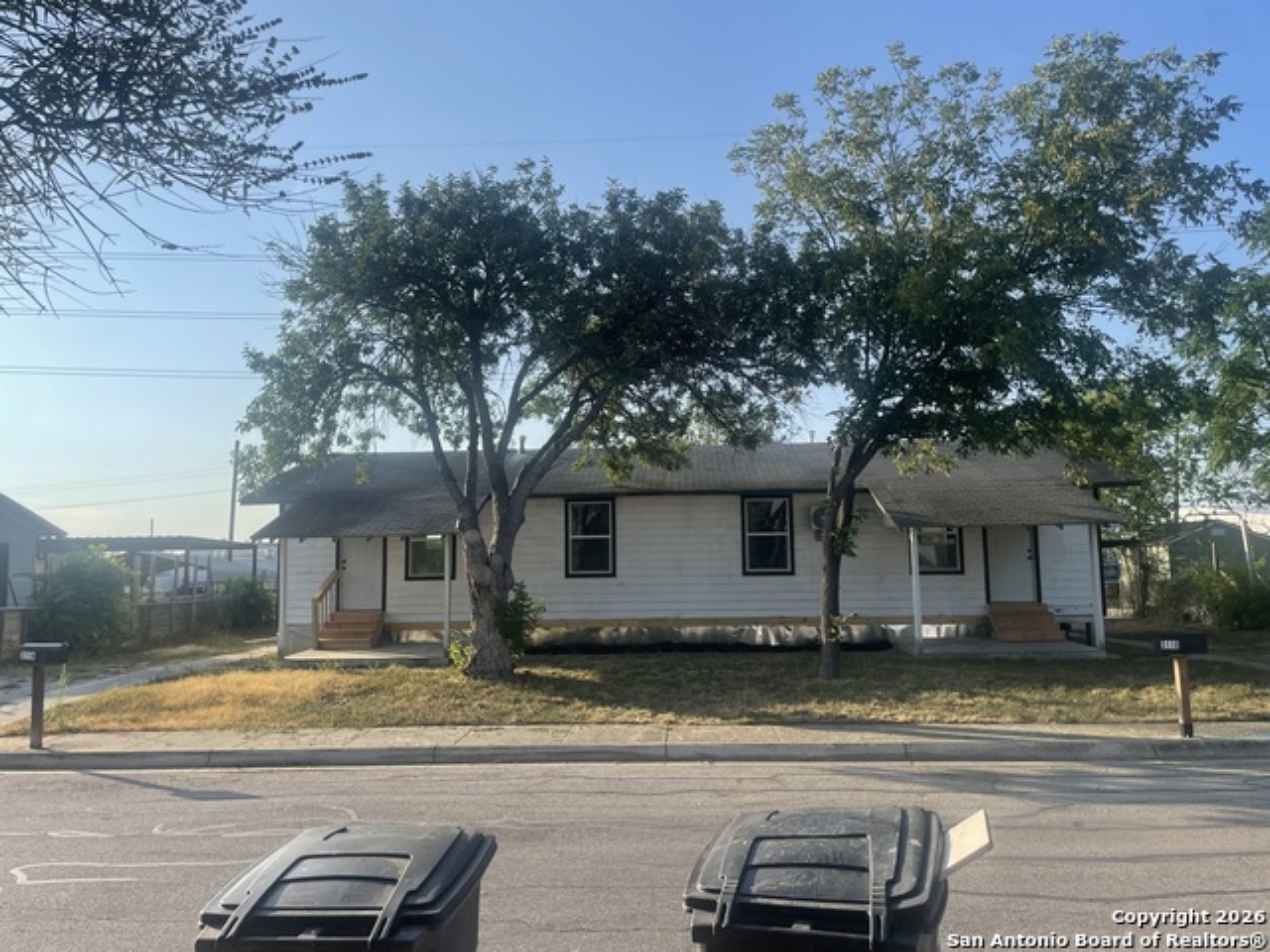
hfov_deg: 67.3
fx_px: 954
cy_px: 476
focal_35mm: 26
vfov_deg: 53.1
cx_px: 635
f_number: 1.6
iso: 32
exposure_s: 1/2506
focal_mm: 4.2
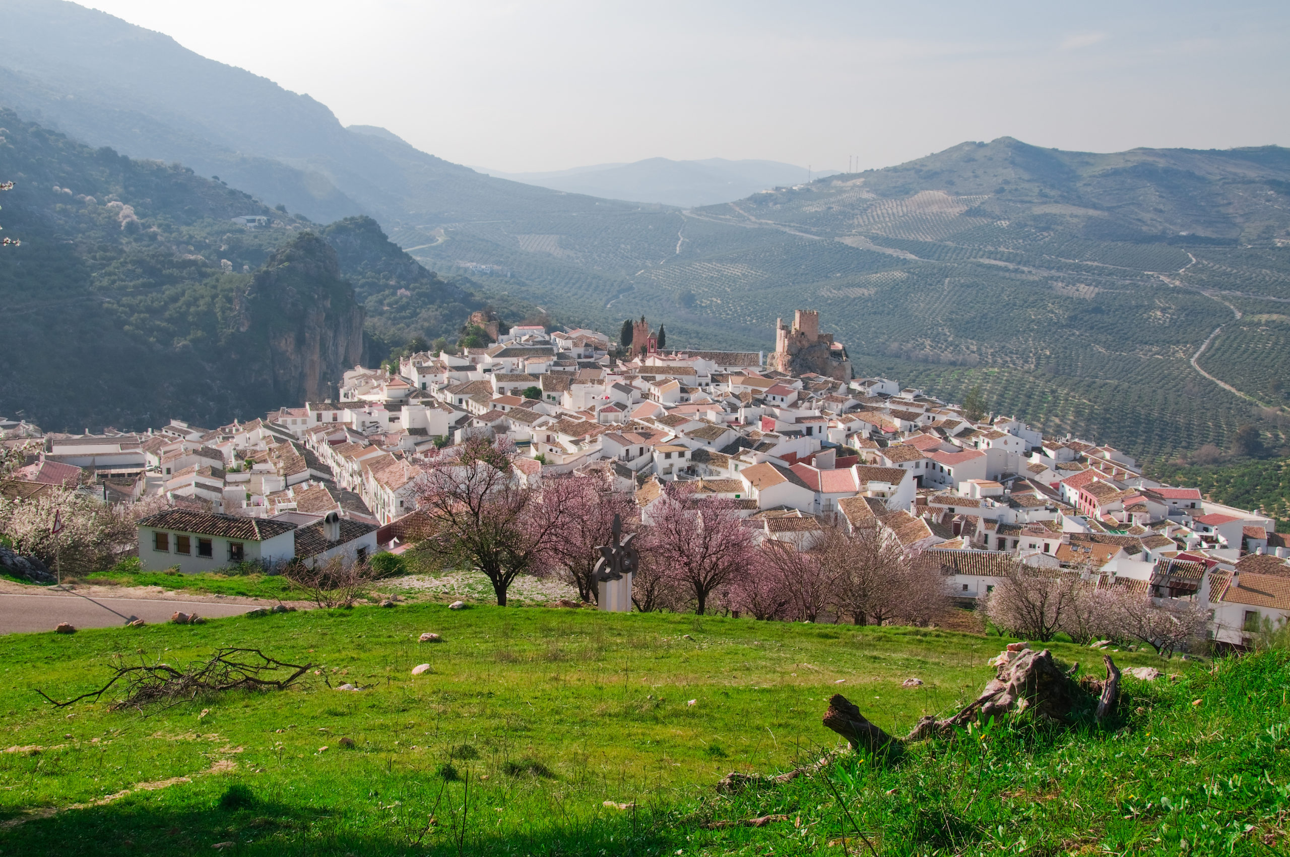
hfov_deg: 48.0
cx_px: 645
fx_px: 1449
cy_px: 428
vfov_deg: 32.9
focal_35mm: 40
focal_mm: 27
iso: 200
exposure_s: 1/25
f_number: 18
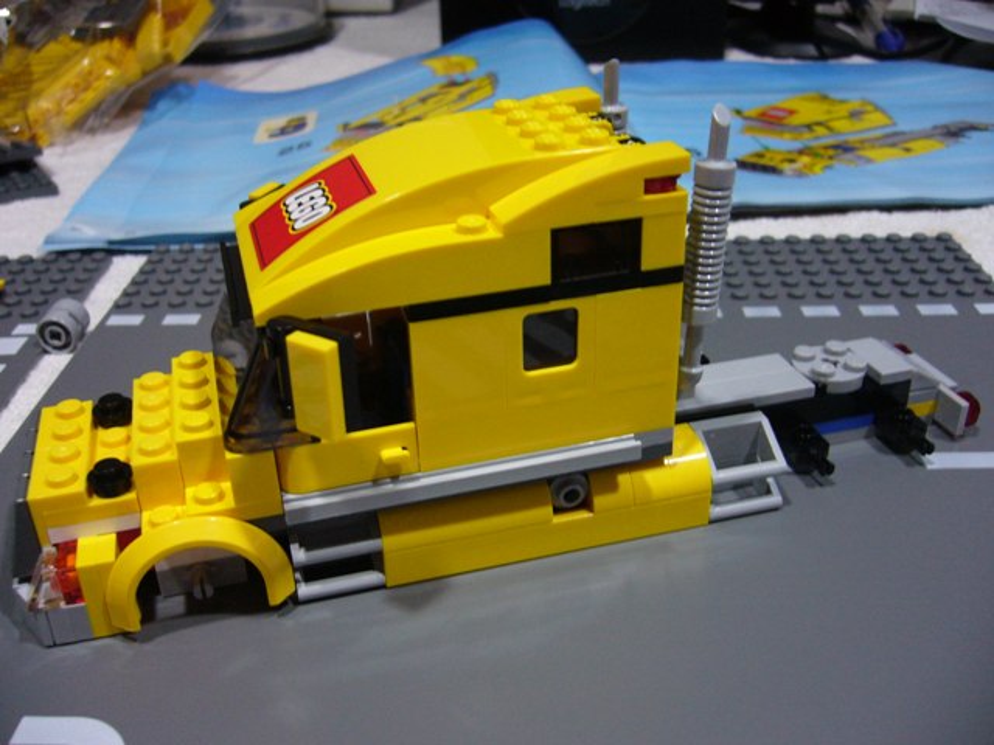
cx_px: 497
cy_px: 372
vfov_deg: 40.7
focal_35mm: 35
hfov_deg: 52.6
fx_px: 1005
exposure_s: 1/8
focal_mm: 5.8
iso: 200
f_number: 2.8
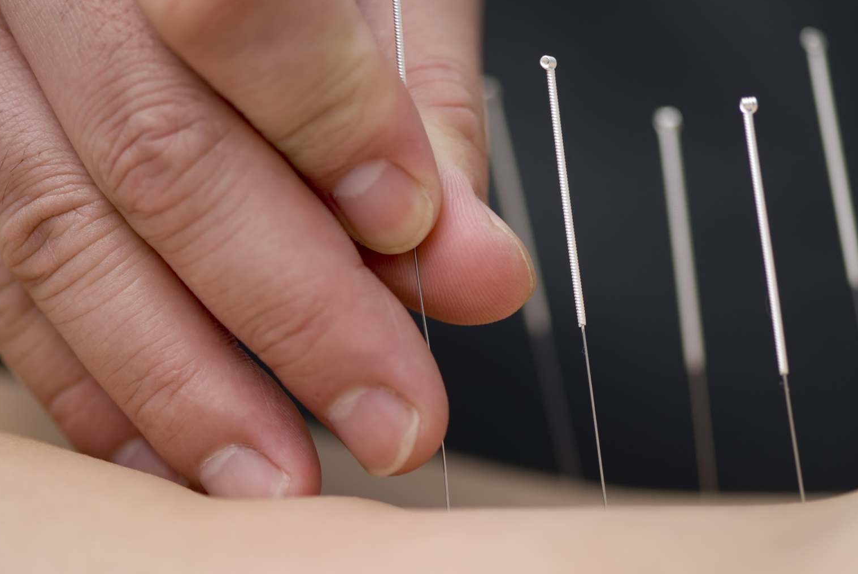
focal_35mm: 176
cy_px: 281
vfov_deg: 7.8
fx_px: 4188
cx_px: 461
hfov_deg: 11.7
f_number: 3
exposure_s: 1/100
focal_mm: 105
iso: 100
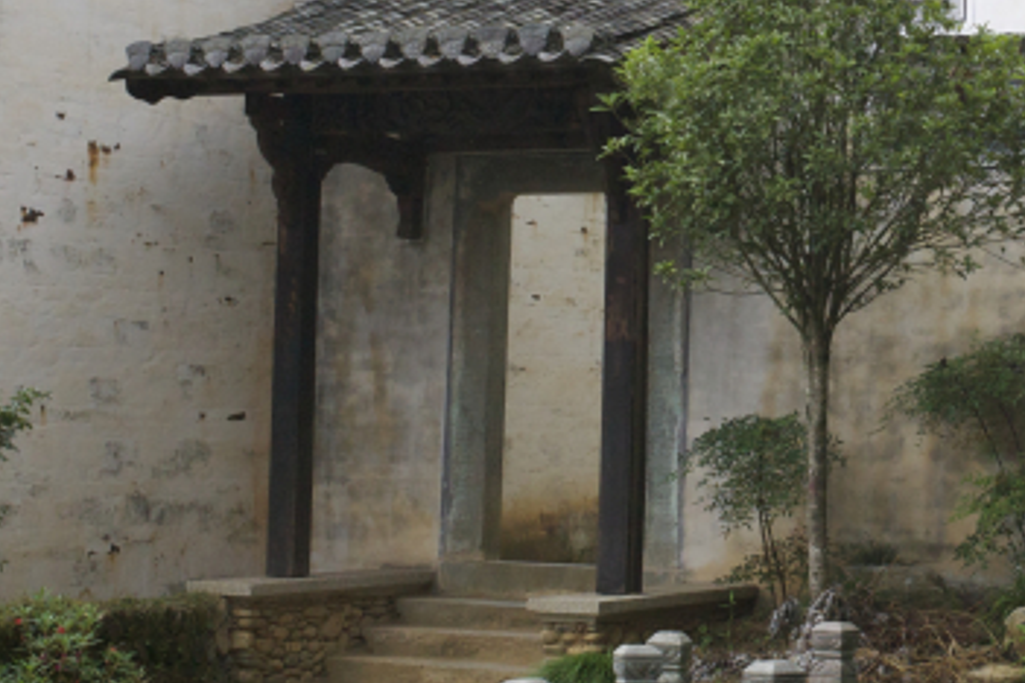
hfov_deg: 19.5
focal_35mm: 102
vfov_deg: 13.4
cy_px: 144
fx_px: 2904
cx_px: 993
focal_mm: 35
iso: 1000
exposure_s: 1/30
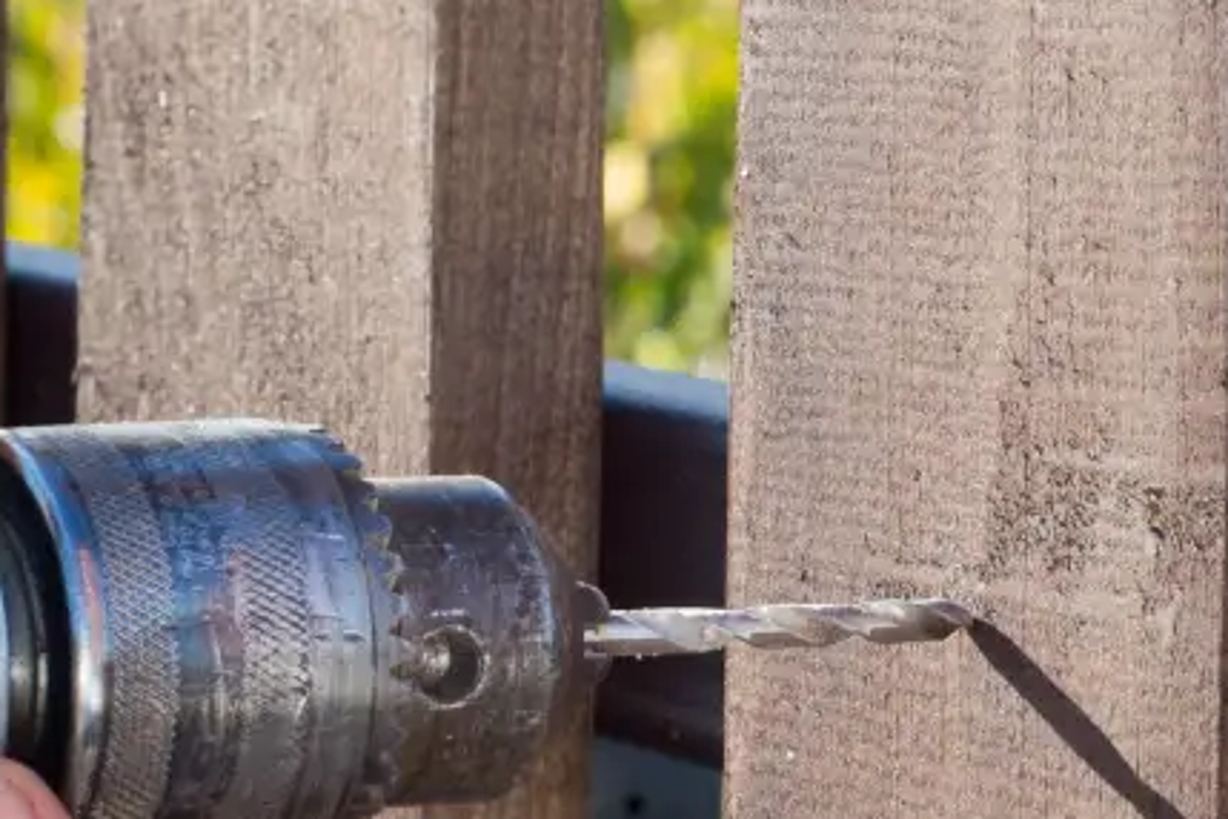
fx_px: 7640
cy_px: 633
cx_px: 870
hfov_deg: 9.2
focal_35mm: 224
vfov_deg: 6.1
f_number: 11
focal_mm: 50
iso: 100
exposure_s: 1/80
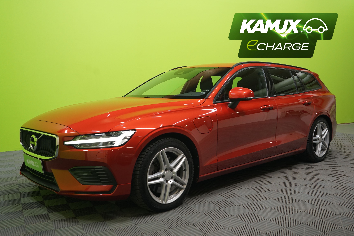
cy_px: 118
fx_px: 344
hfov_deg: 54.4
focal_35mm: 35
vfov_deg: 37.9
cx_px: 177
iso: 1250
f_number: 4.5
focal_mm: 35
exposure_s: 1/25
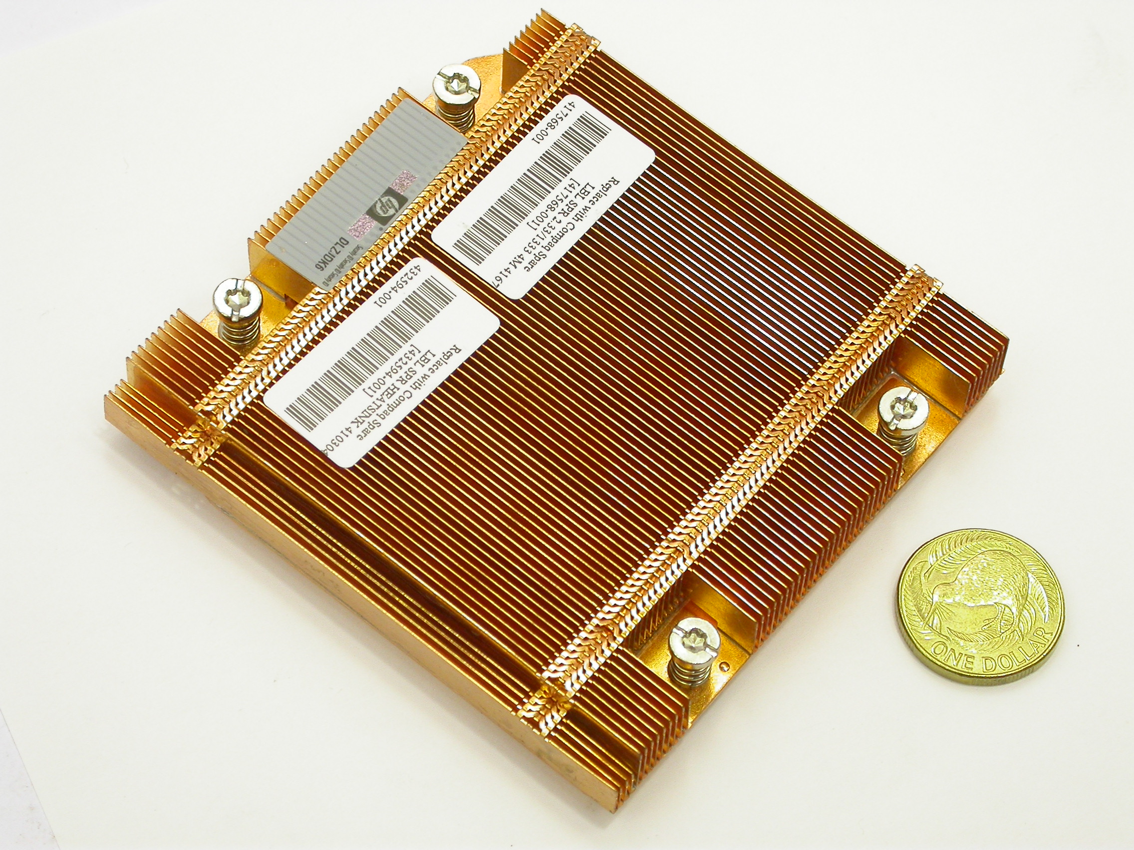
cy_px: 425
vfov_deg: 11.6
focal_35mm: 128
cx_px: 567
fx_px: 4193
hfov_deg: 15.4
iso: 100
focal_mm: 26.6
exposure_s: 1/30.9
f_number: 4.5
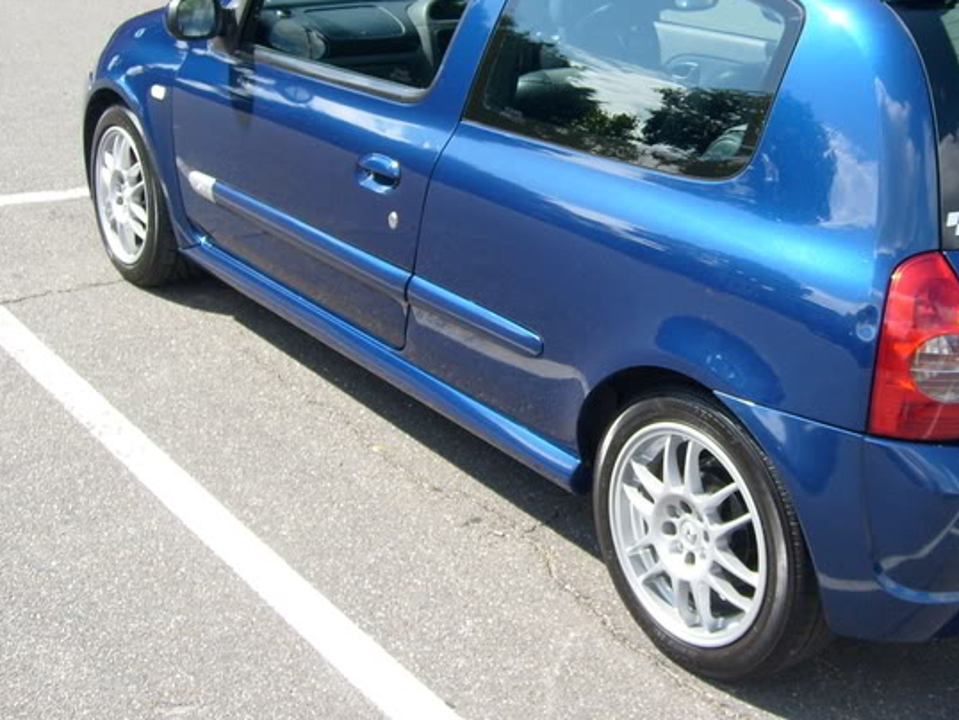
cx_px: 658
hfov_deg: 36.3
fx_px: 1441
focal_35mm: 52
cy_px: 271
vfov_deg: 28.0
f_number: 7.1
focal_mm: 5.8
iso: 80
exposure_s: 1/125
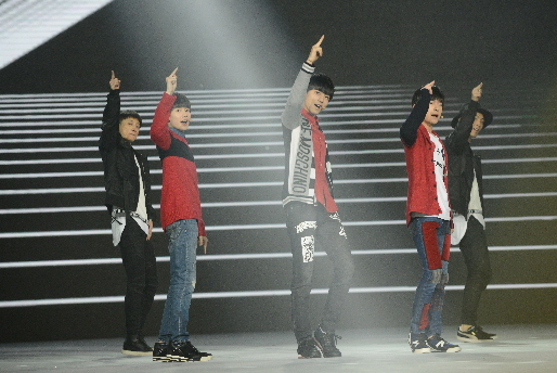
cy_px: 172
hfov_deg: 12.6
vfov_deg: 8.4
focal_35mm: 163
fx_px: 2525
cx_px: 282
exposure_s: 1/250
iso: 1000
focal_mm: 140
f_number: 3.5
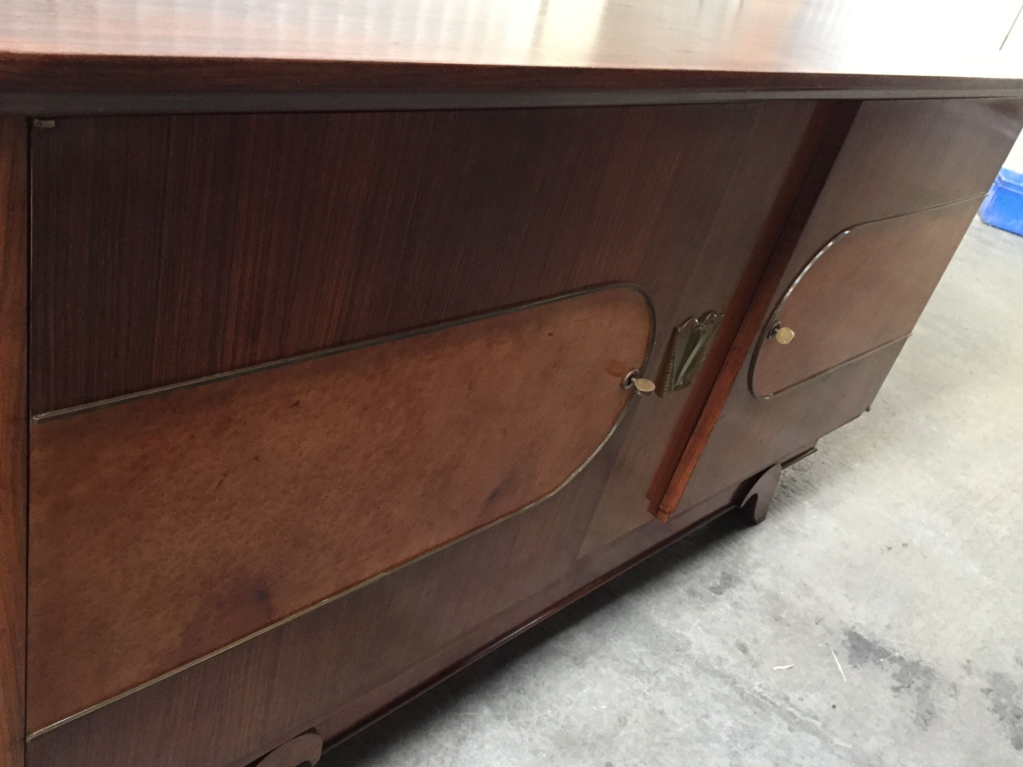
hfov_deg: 56.8
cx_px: 486
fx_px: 946
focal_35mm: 32
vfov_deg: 44.2
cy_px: 400
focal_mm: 4.15
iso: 250
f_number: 2.2
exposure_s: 1/25
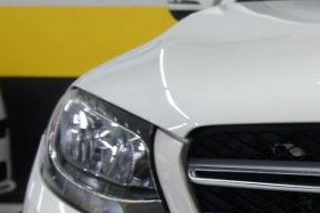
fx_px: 1020
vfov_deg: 11.8
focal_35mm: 115
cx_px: 489
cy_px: 226
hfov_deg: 16.2
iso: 200
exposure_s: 1/40
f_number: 4
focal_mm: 21
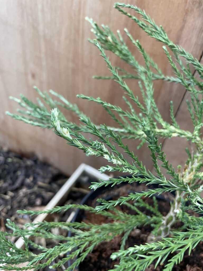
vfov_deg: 67.3
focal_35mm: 26
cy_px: 136
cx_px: 102
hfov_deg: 53.1
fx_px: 203
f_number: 1.6
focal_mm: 4.2
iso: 100
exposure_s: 1/50
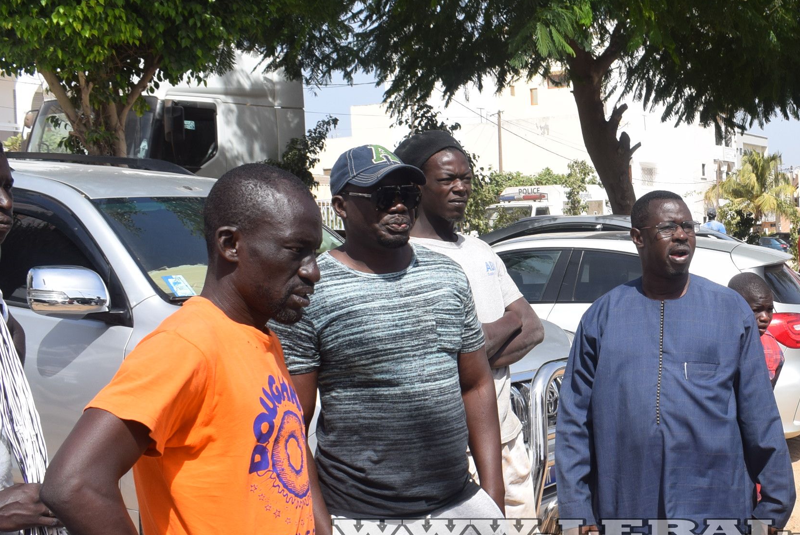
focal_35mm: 57
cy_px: 333
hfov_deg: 33.7
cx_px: 675
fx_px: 1265
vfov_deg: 23.8
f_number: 9.5
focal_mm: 21
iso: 200
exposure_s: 1/350
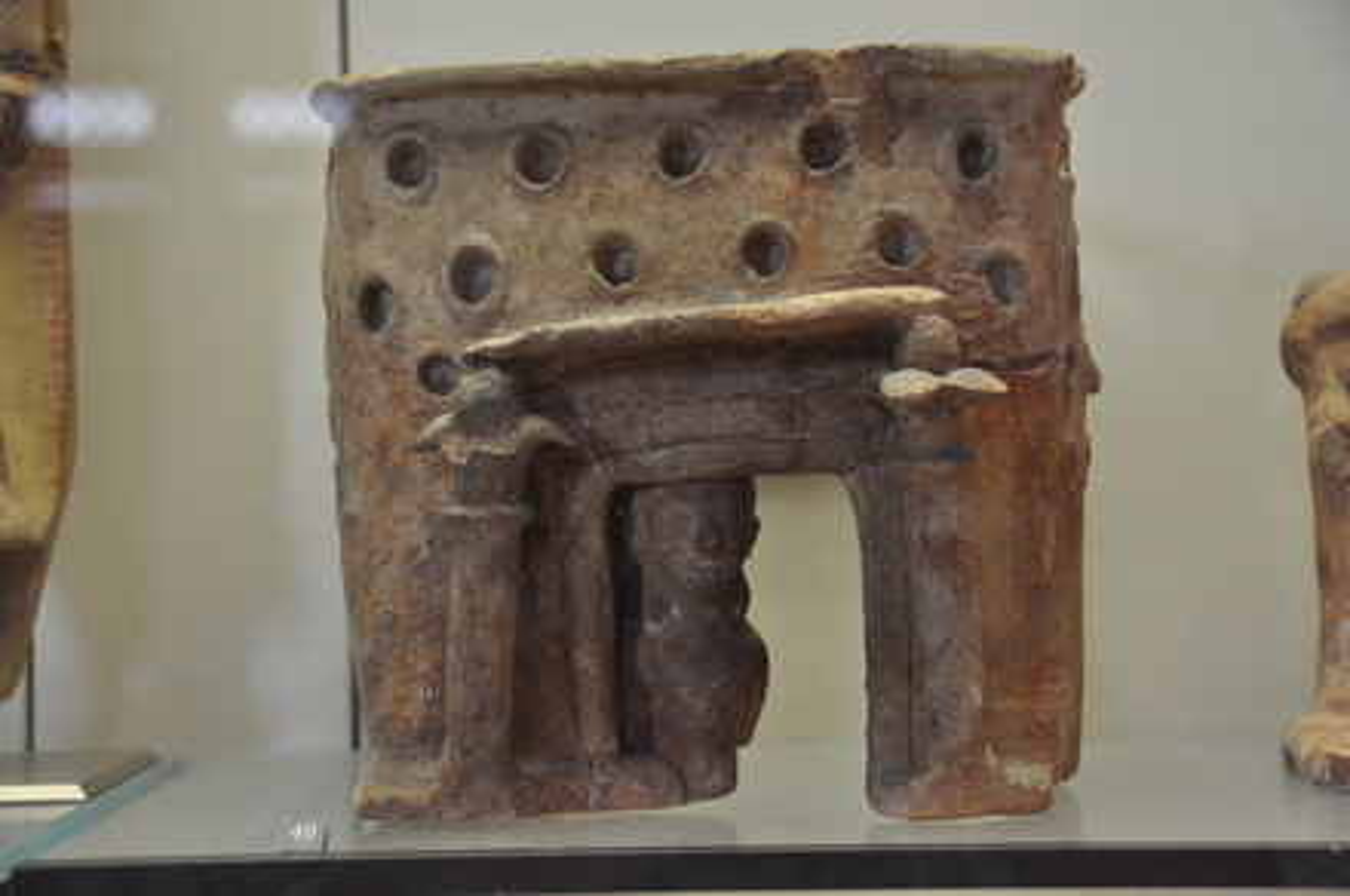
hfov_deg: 27.0
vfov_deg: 18.1
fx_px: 2808
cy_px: 448
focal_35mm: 75
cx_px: 675
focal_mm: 50
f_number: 4.8
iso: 640
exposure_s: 1/60
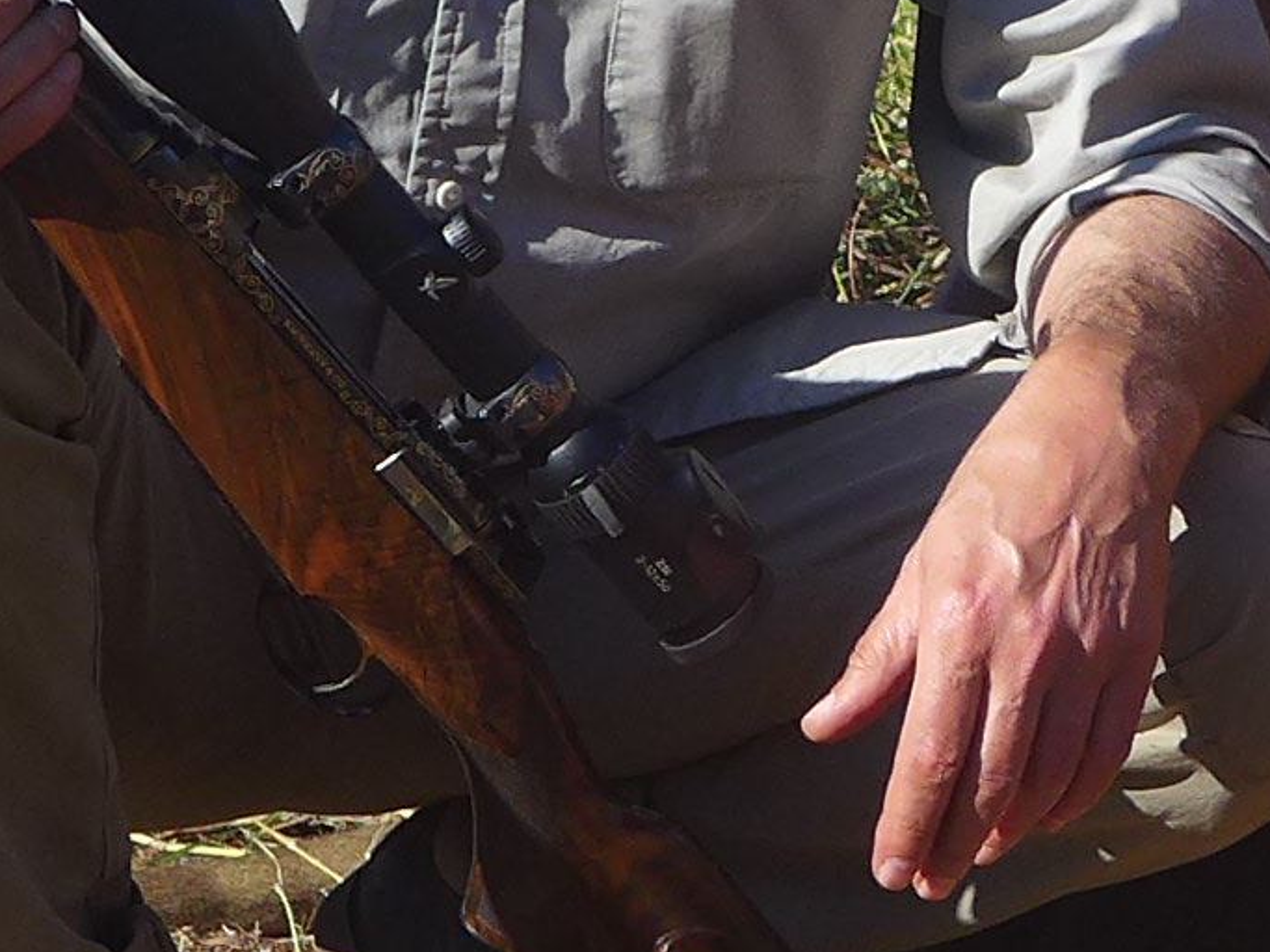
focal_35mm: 171
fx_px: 6273
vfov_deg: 8.7
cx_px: 1426
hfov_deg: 11.4
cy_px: 329
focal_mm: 6.3
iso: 80
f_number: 2.8
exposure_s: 1/1000
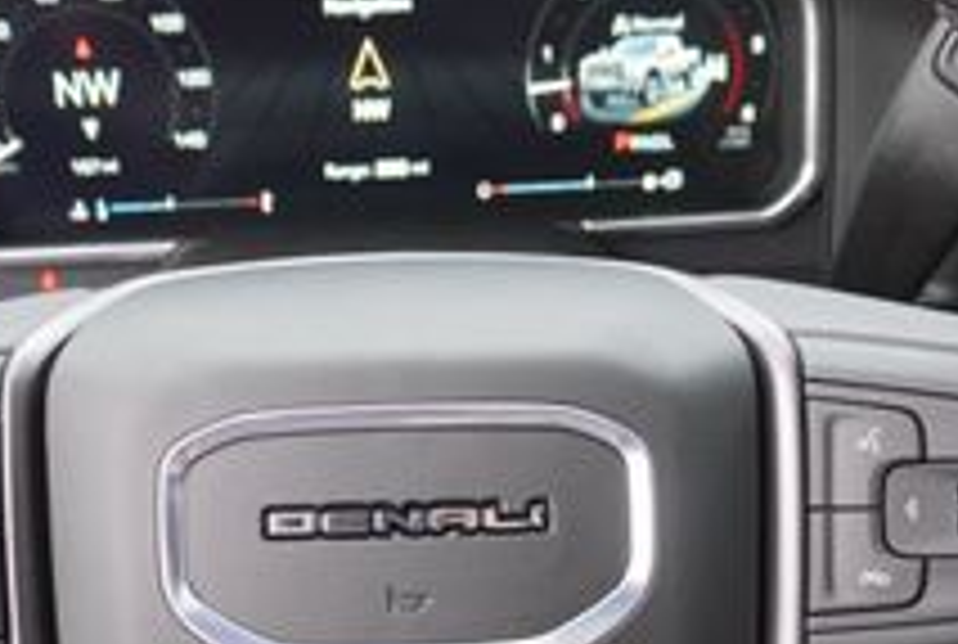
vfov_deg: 18.9
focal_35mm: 72
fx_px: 1920
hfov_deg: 28.0
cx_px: 436
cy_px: 495
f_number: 4
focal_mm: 16
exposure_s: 1/160
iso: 1600
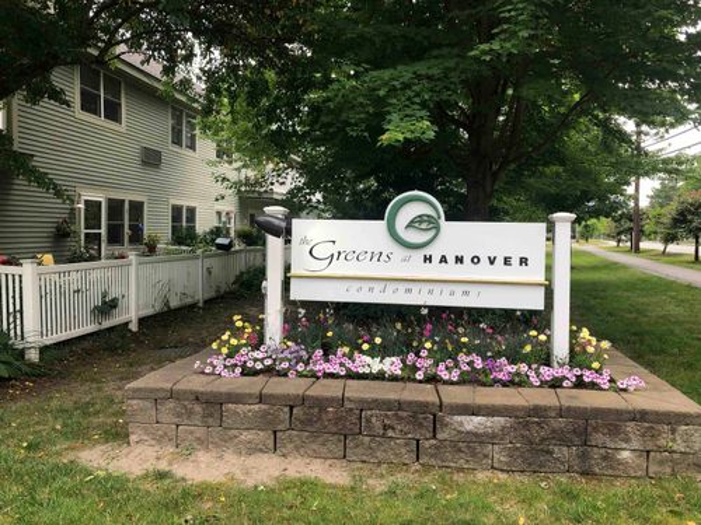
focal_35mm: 28
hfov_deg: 63.4
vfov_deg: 49.7
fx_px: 567
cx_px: 350
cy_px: 262
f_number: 1.8
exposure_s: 1/384
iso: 20
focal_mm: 3.99
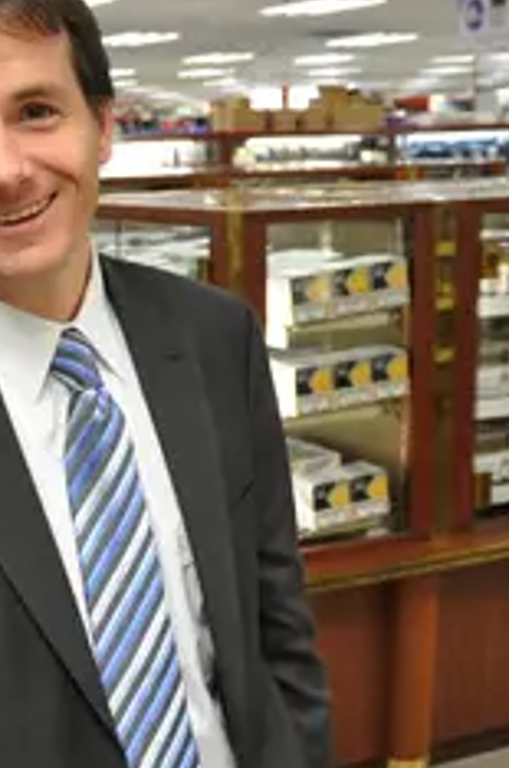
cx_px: 108
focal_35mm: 72
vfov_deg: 28.0
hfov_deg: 18.7
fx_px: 1534
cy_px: 507
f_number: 4
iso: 640
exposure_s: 1/60
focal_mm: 24
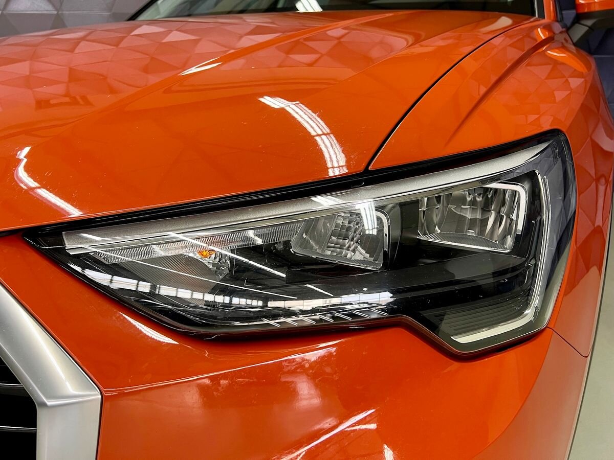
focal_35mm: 26
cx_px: 307
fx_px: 461
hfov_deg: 67.3
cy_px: 230
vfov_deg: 53.1
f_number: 1.5
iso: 125
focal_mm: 5.7
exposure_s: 1/87
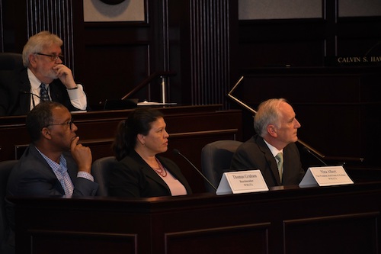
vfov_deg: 6.8
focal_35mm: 202
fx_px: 2137
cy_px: 127
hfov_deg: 10.2
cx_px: 190
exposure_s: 1/80
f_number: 4.8
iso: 640
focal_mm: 135
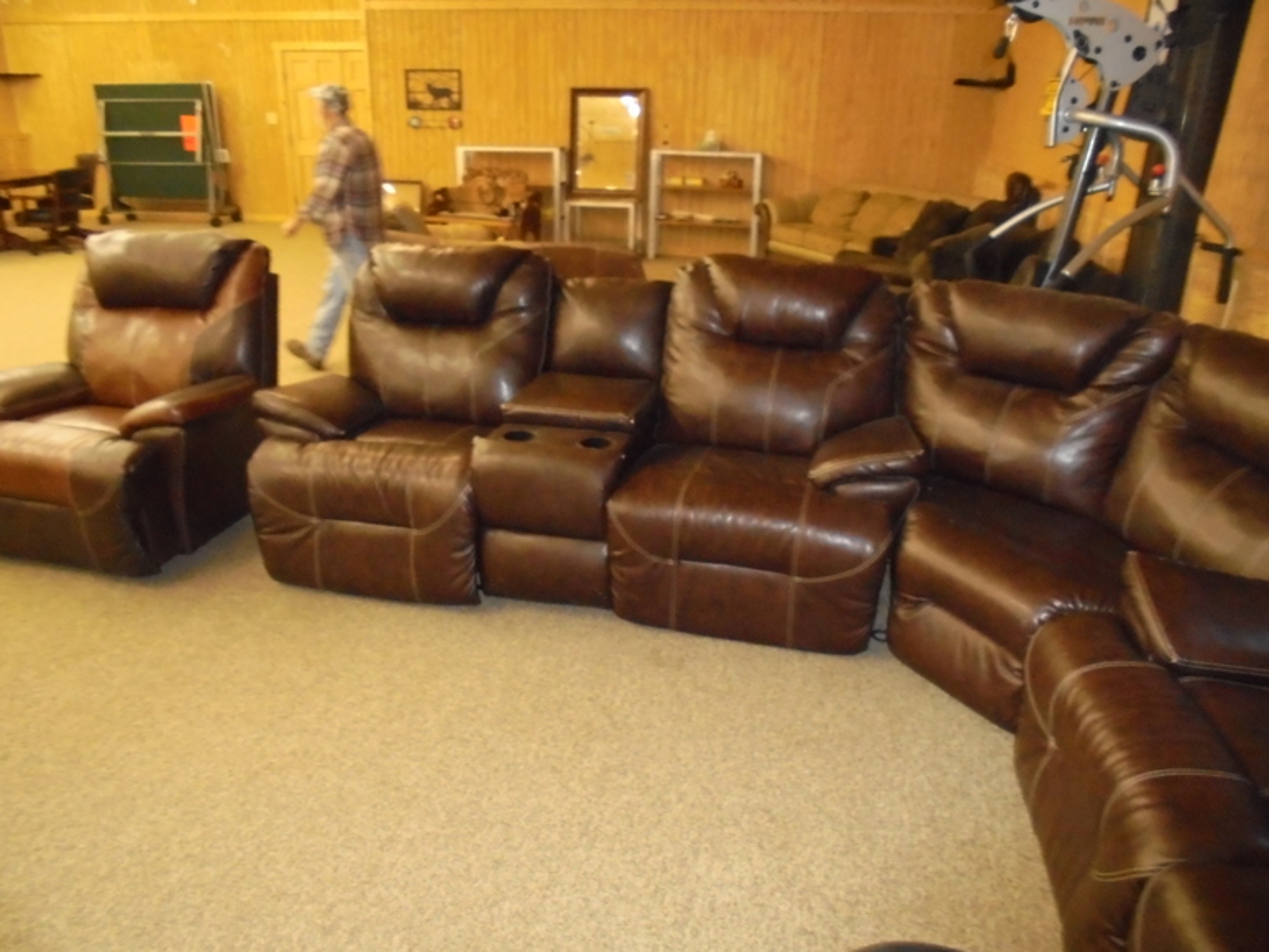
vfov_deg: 53.1
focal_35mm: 26
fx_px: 953
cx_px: 634
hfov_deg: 67.3
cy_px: 476
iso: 800
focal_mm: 4.6
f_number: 3.5
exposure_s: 1/30
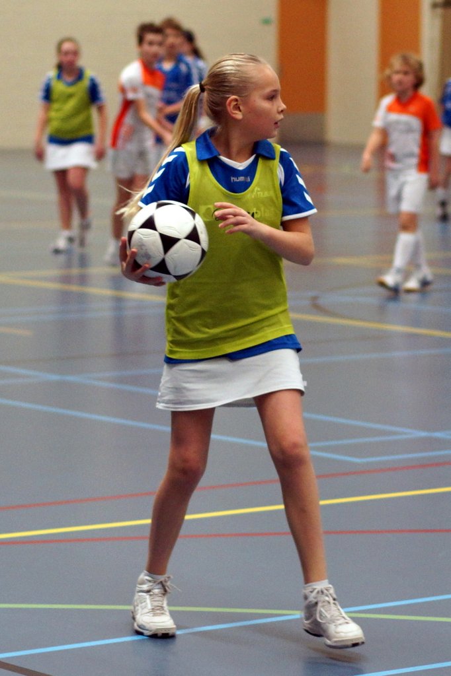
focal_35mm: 75
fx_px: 1410
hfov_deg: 18.2
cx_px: 226
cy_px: 338
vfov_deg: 27.0
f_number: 2
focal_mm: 50
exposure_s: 1/320
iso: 800
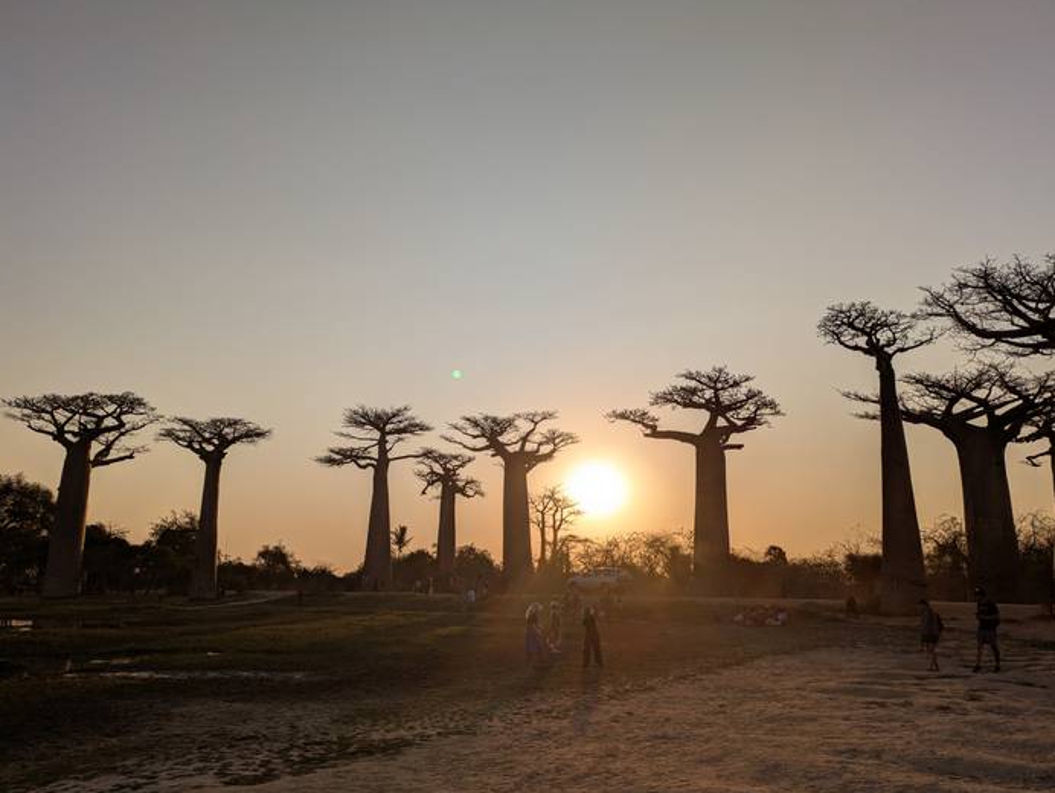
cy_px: 405
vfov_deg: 53.1
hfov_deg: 67.3
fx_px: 793
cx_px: 537
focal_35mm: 26
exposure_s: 1/8850
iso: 56
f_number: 1.89
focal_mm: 5.43
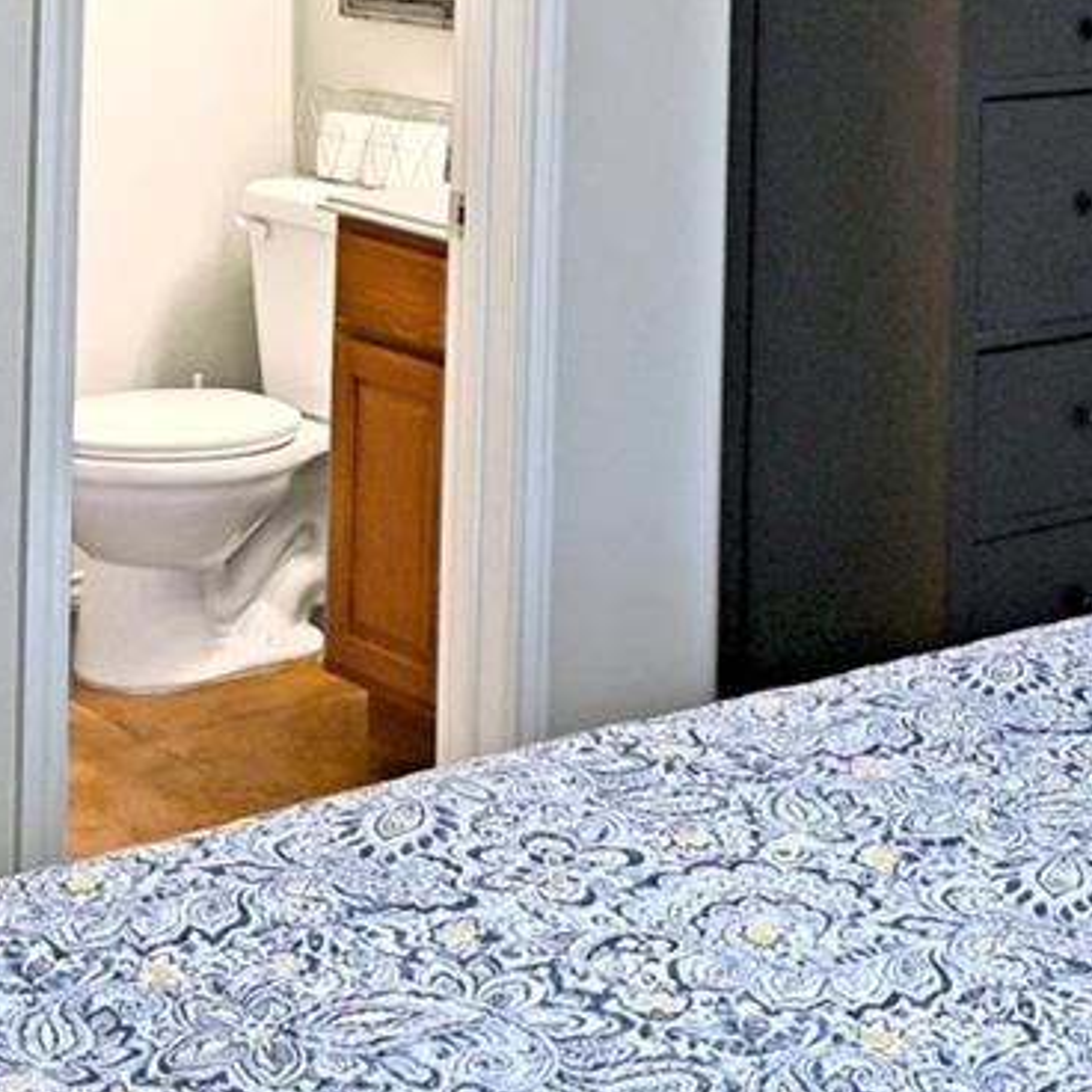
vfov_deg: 19.3
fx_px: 3034
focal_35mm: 85
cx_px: 294
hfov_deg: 20.3
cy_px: -188
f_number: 3.5
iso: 280
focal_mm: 12
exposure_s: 1/20
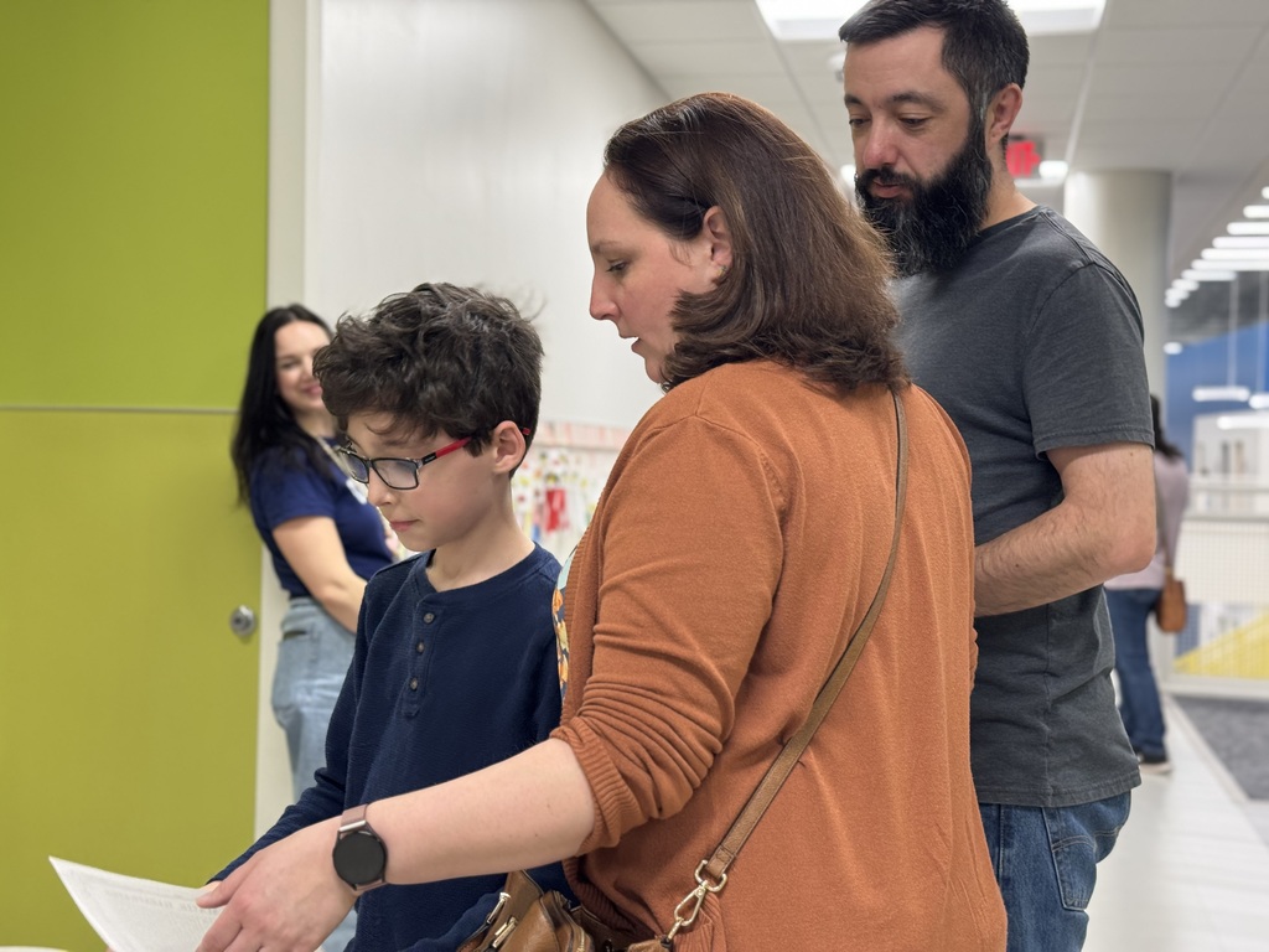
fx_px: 1760
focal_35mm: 48
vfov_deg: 30.3
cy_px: 476
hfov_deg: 39.7
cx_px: 634
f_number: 1.78
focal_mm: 6.76
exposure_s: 1/60
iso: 125
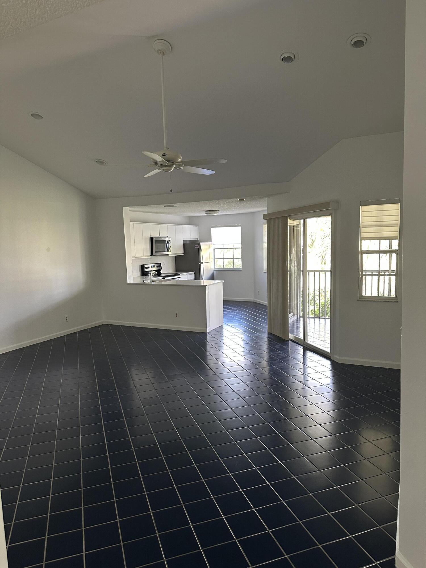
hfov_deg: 56.8
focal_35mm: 24
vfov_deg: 71.6
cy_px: 284
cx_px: 213
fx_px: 394
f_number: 1.78
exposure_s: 1/60
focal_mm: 6.86
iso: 320
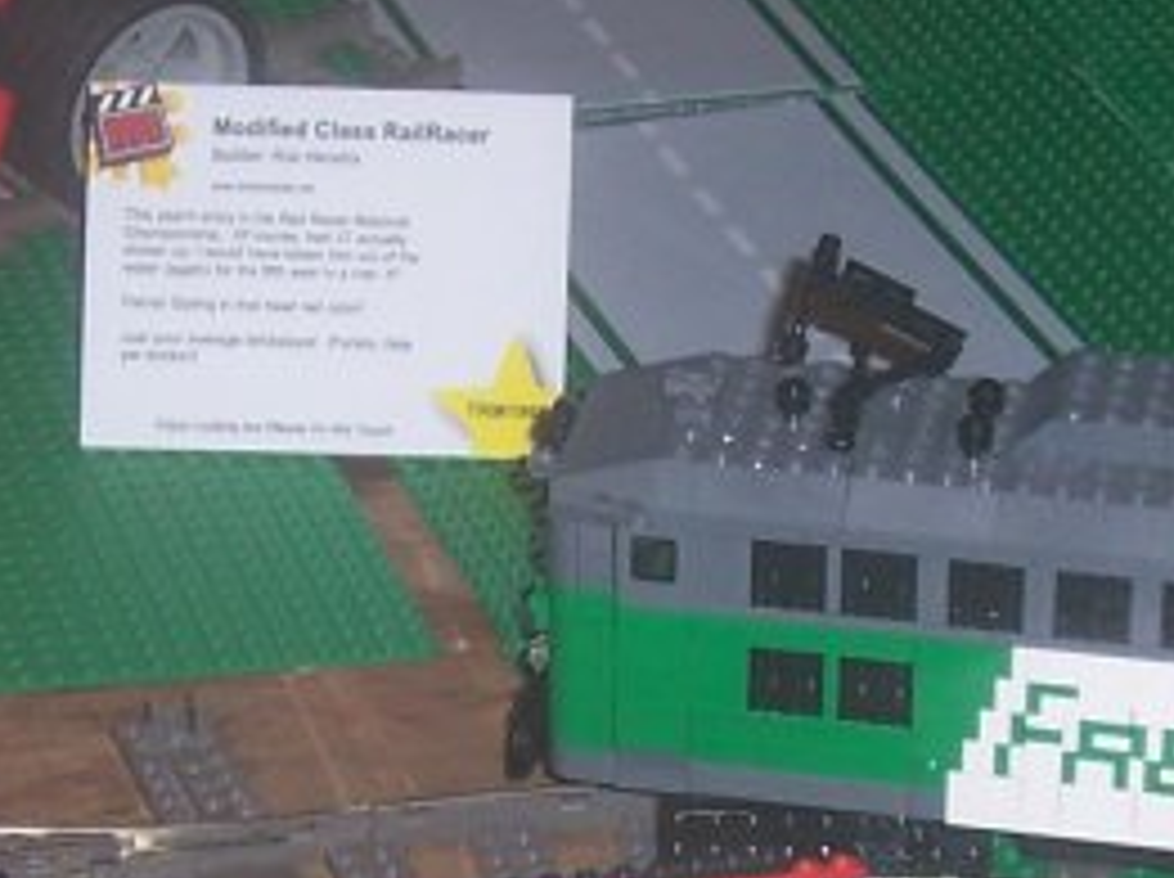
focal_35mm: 165
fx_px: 5588
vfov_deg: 9.0
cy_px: 630
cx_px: 315
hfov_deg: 12.0
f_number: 3
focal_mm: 7
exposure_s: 1/60
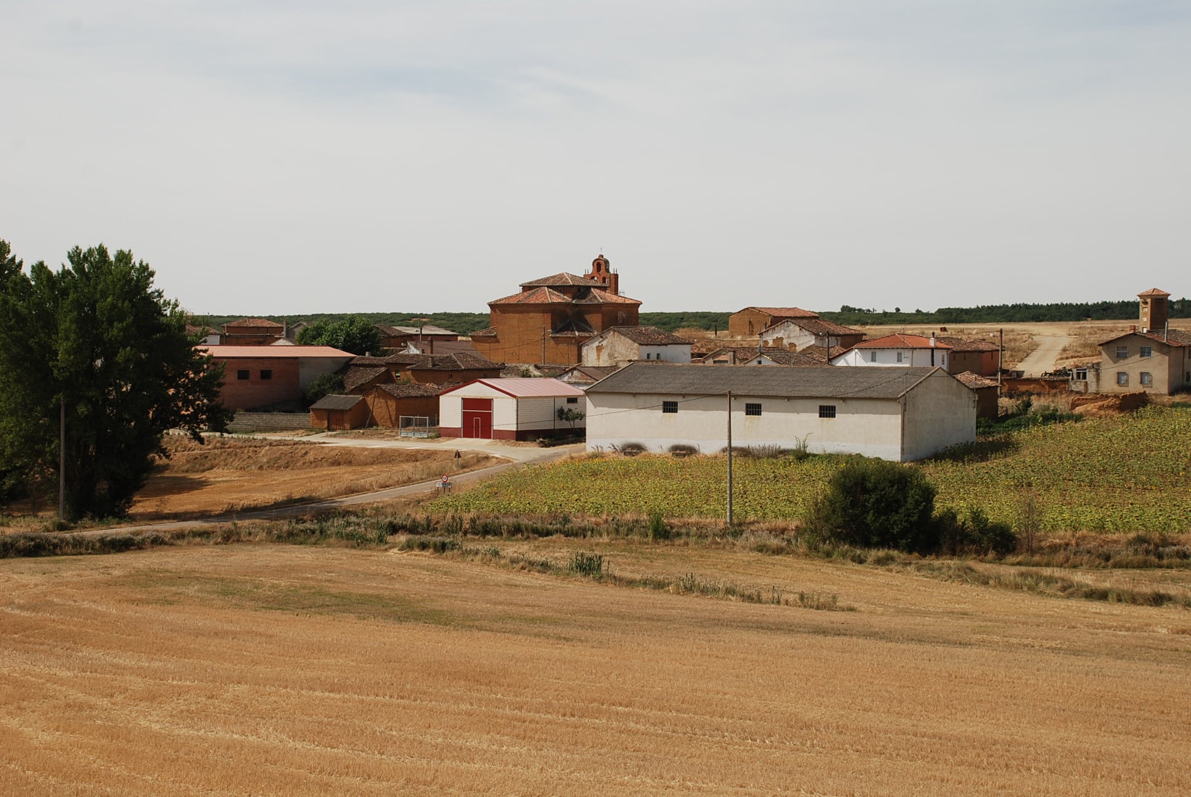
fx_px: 1987
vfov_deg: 22.7
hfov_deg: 33.4
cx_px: 596
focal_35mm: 60
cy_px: 398
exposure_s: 1/250
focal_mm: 40
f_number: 8
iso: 100
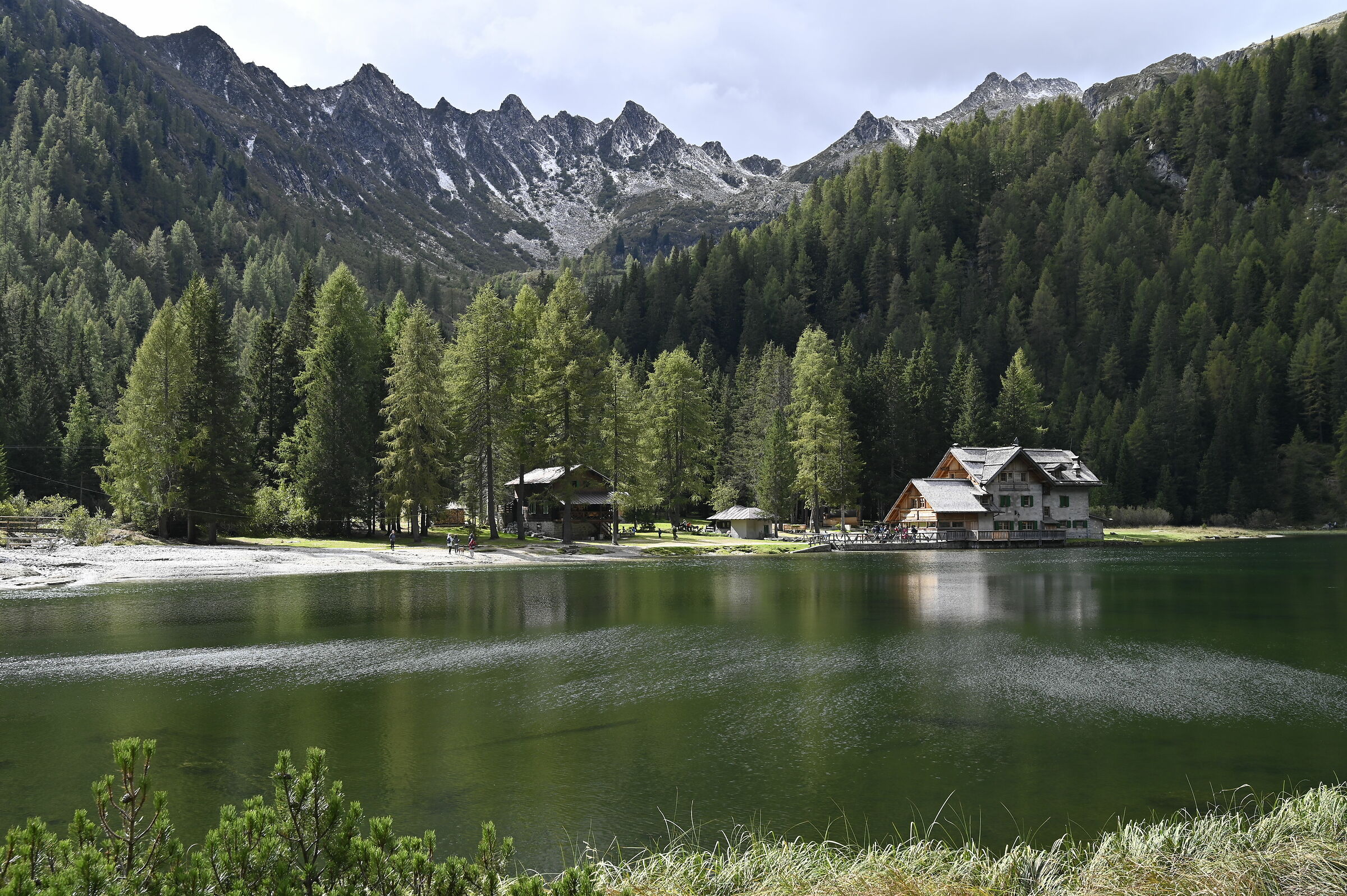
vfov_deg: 39.9
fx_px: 1234
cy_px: 448
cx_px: 674
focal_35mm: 33
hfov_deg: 57.3
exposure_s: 1/200
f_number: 7.1
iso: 100
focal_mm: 33
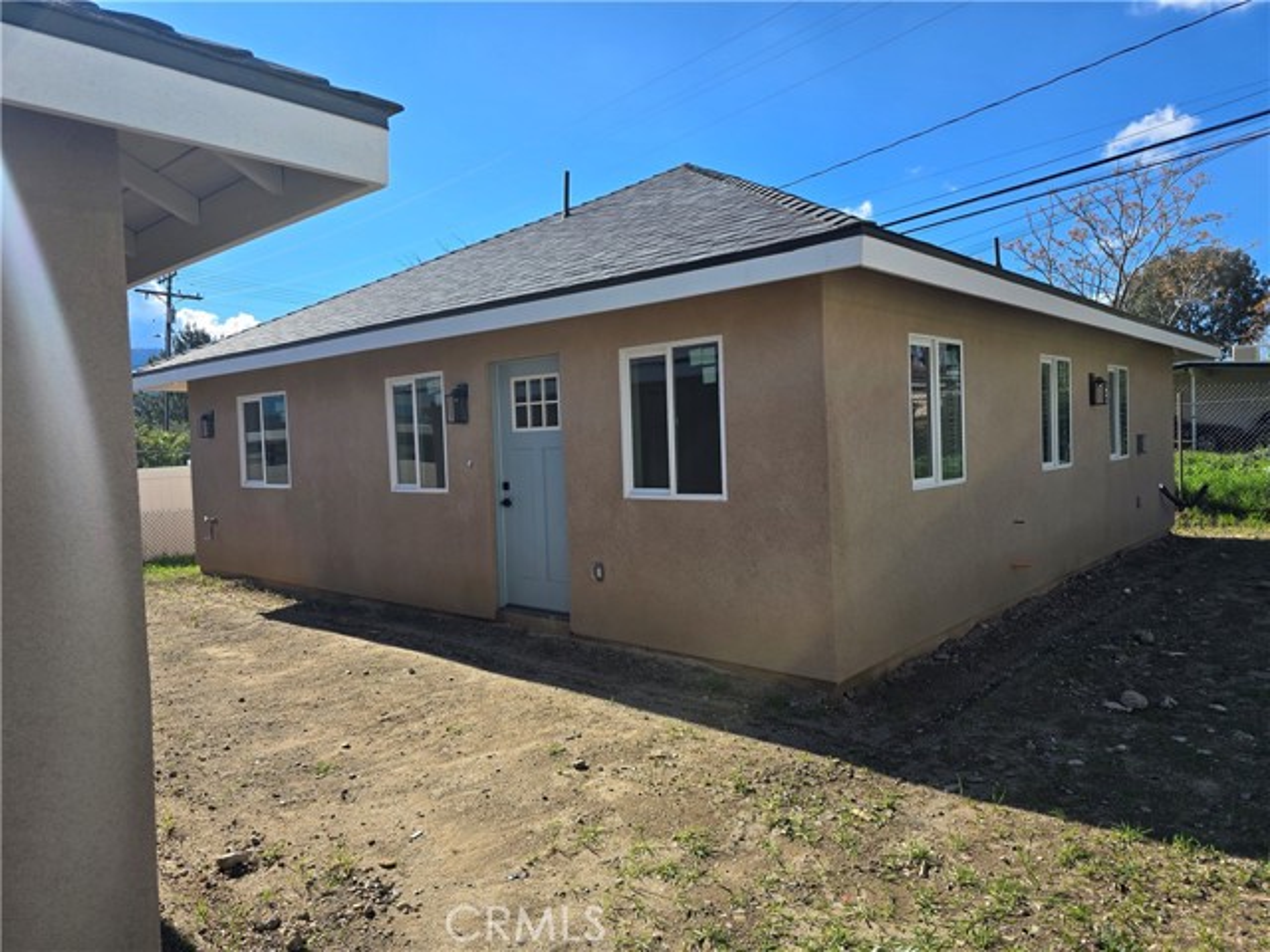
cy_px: 476
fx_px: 844
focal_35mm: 23
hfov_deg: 73.9
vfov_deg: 58.9
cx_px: 635
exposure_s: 1/647
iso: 12
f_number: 1.7
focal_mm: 6.3
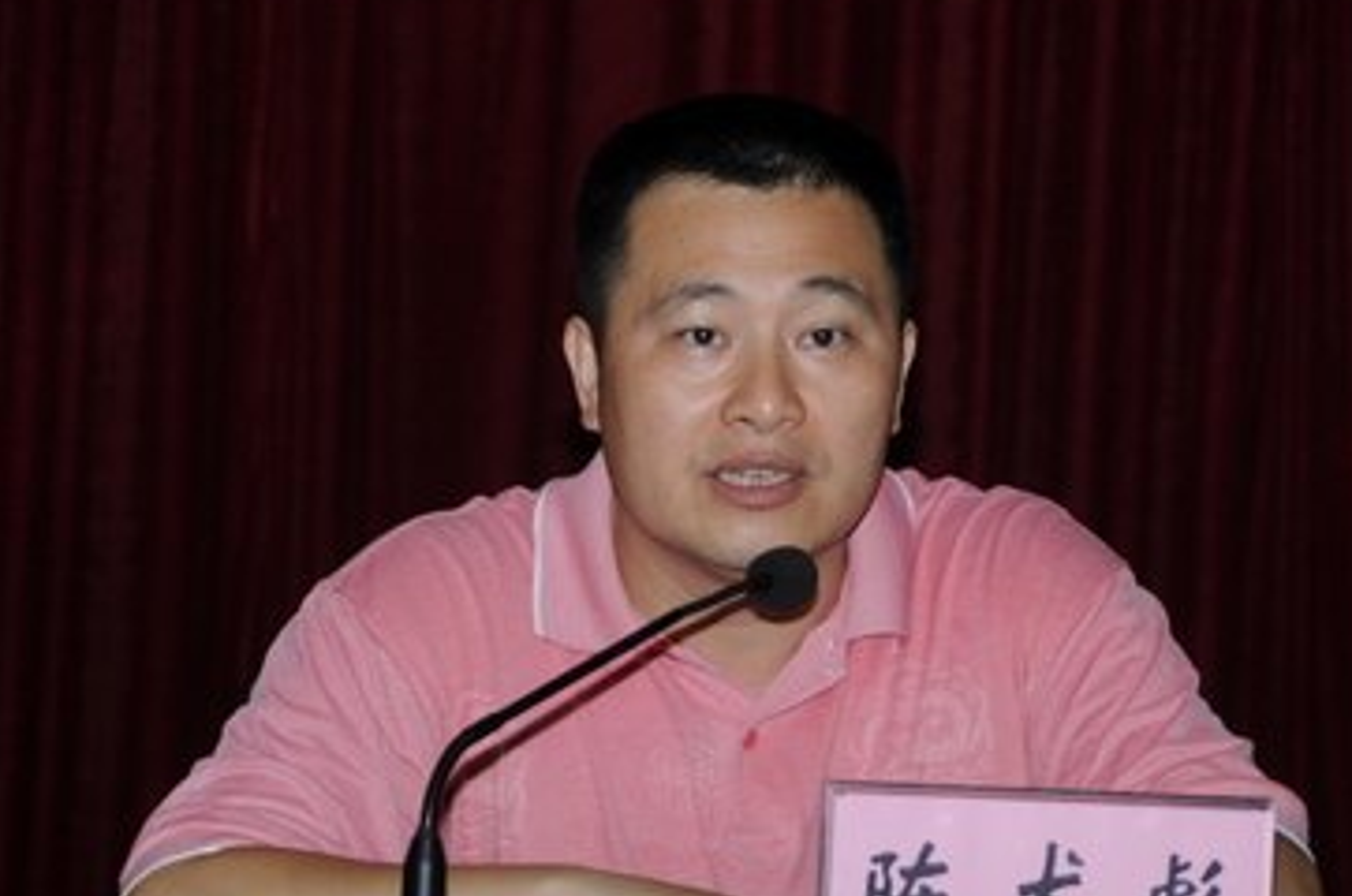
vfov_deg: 4.9
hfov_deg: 7.4
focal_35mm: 280
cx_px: 721
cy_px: 564
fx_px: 10485
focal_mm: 135
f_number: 5.6
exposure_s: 1/60
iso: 250
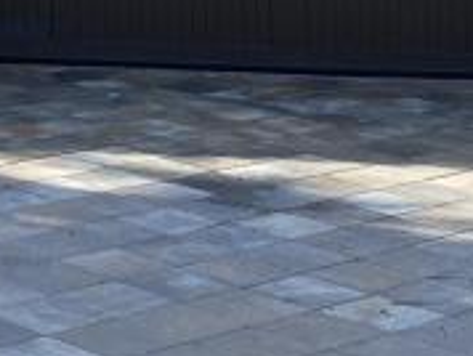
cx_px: -151
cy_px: -372
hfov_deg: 13.5
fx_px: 1916
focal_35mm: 140
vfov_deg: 9.8
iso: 32
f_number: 1.8
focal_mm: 4.25
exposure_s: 1/1082
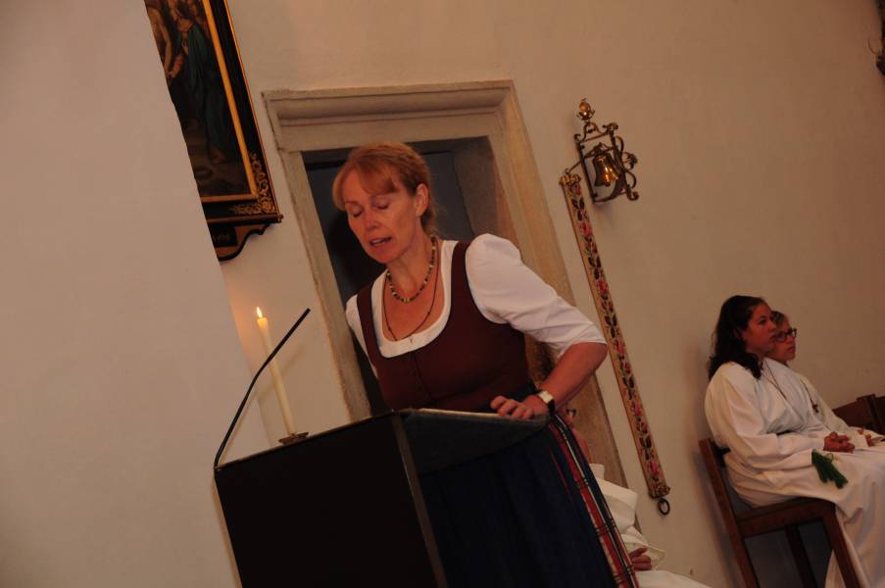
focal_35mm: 105
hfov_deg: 19.5
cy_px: 294
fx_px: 2578
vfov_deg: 13.0
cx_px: 442
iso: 640
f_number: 5.6
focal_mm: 70
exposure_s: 1/50
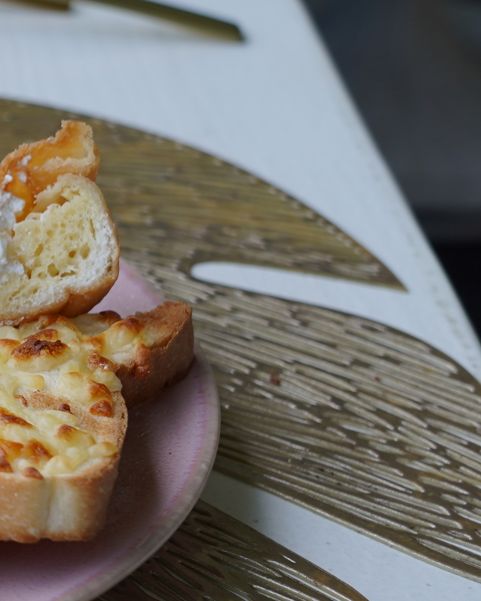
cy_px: 233
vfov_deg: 13.8
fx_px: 2472
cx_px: -502
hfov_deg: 10.2
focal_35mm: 139
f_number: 5.6
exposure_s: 1/125
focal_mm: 38
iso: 100
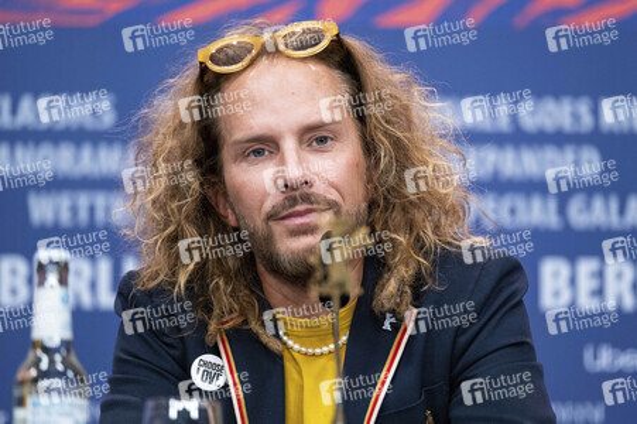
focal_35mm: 210
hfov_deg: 9.8
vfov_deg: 6.5
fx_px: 3713
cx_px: 318
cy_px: 212
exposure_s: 1/250
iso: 1250
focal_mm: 140
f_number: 2.8
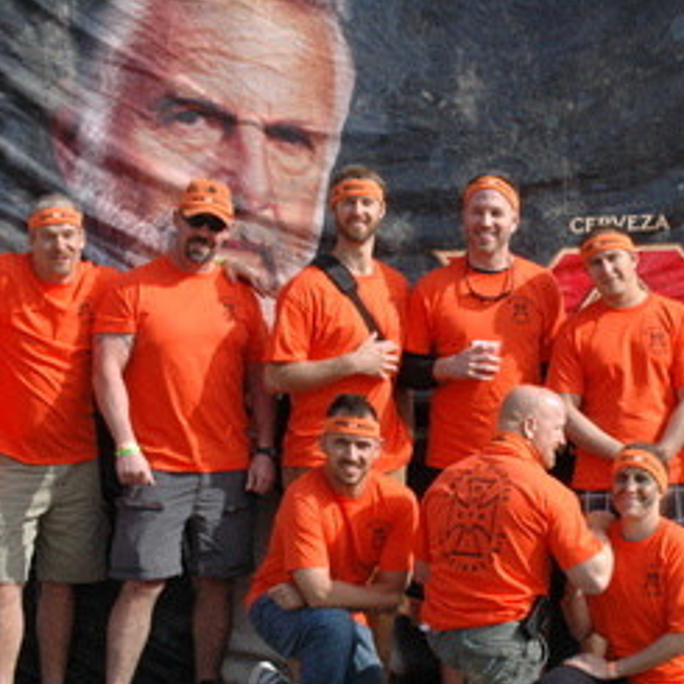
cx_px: 449
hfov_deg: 13.5
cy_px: 395
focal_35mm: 129
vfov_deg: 13.5
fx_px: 2879
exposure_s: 1/250
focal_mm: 55
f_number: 16
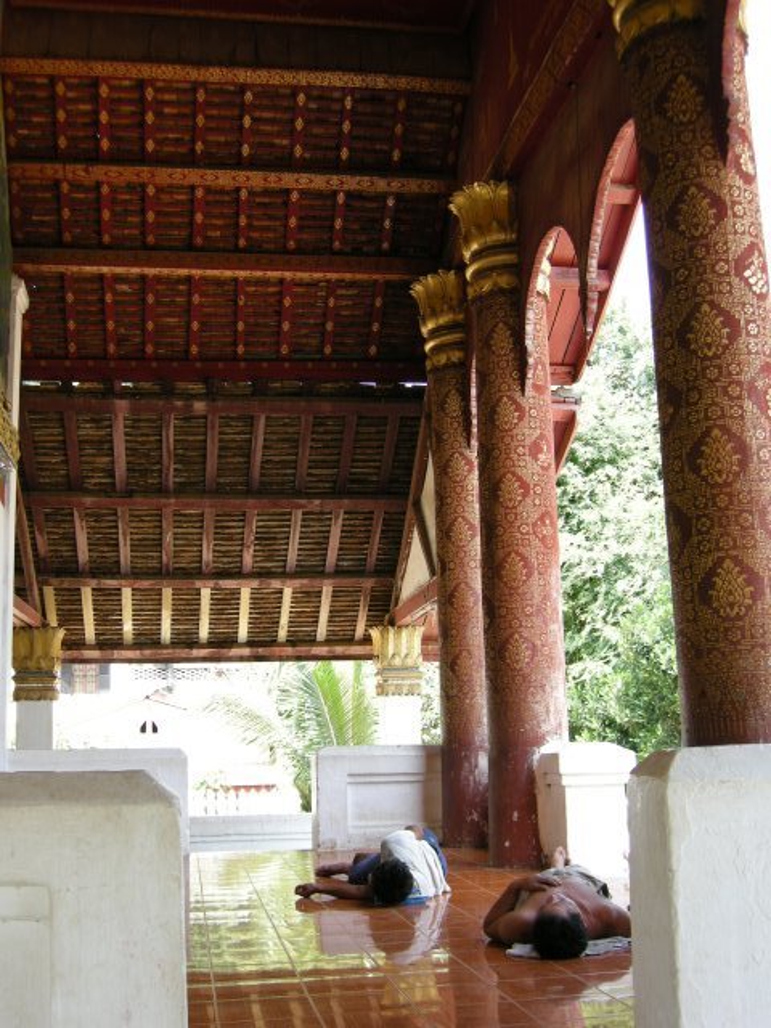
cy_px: 514
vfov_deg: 45.8
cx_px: 386
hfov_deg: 35.1
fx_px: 1218
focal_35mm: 41
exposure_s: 1/54.8
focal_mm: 8.5
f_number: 3.2
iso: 64
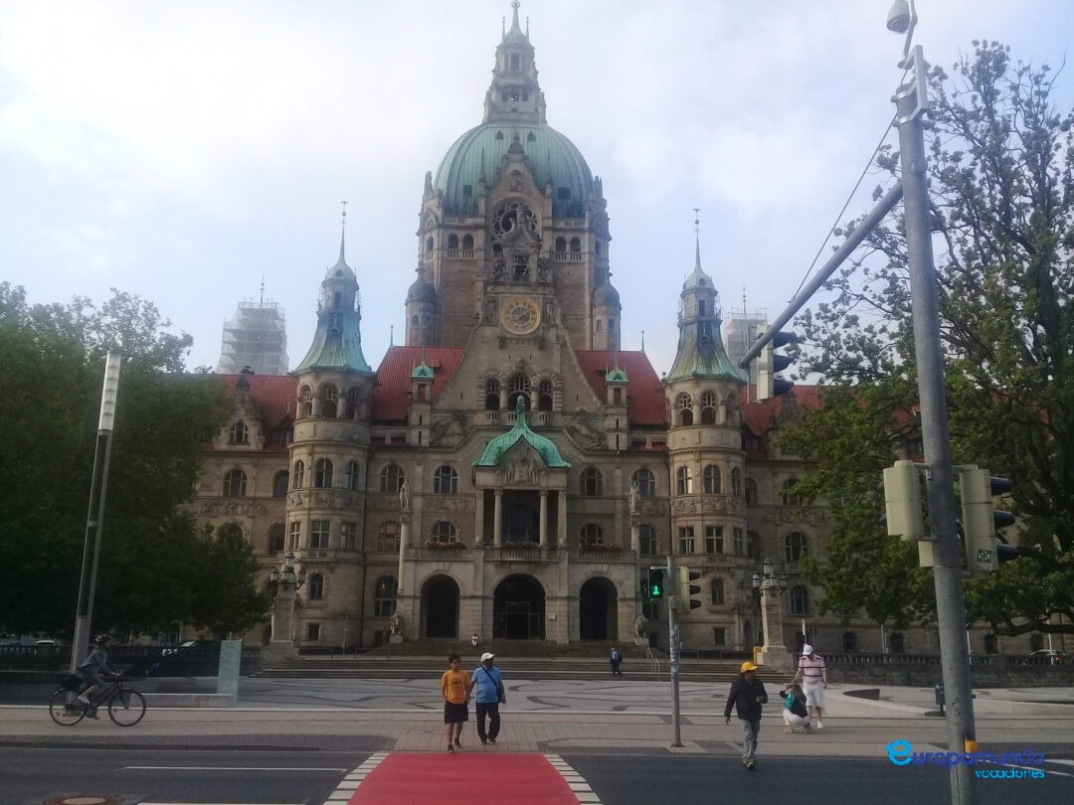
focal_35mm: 31
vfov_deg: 45.4
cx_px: 537
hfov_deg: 58.4
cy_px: 402
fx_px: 962
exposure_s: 1/456
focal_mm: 3.3
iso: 50
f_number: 2.2
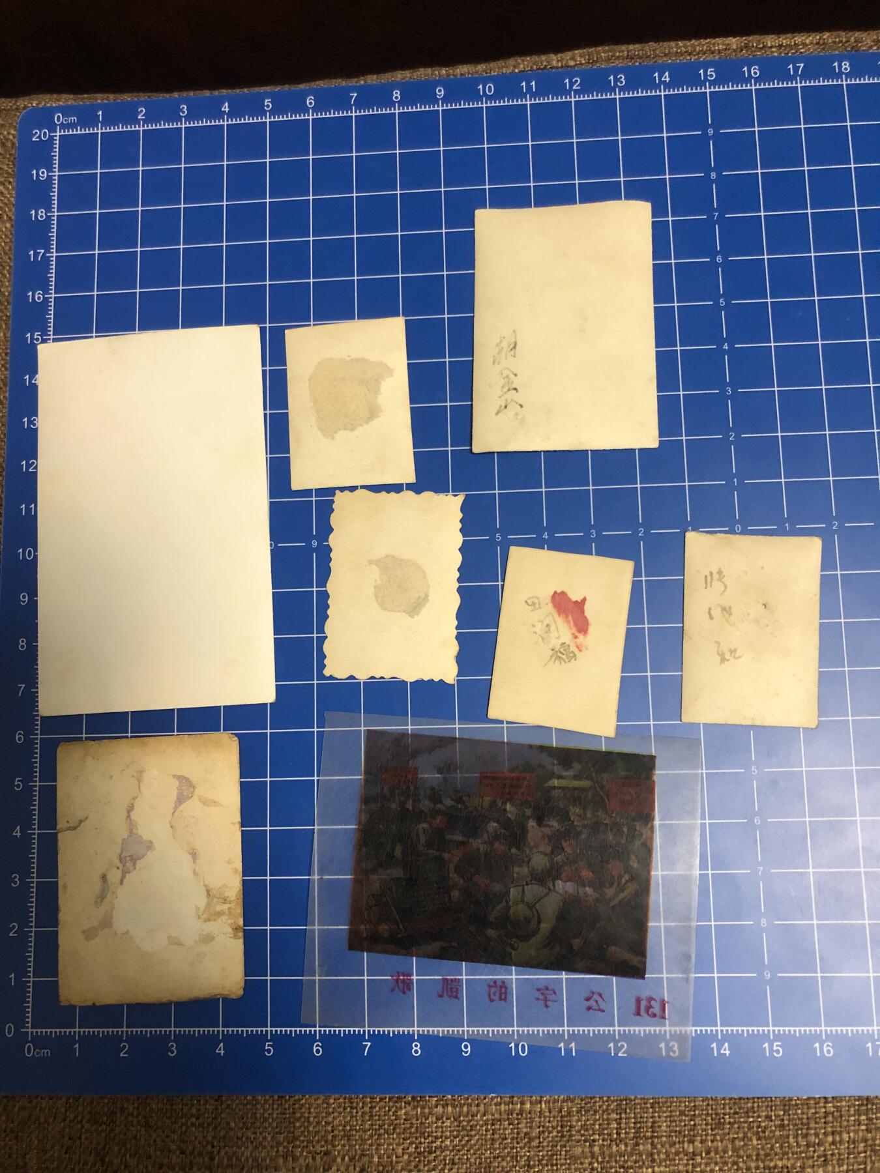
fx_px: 949
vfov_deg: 63.4
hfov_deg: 49.7
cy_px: 586
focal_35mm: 28
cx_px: 440
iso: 64
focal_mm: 4
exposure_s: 1/15
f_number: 1.8
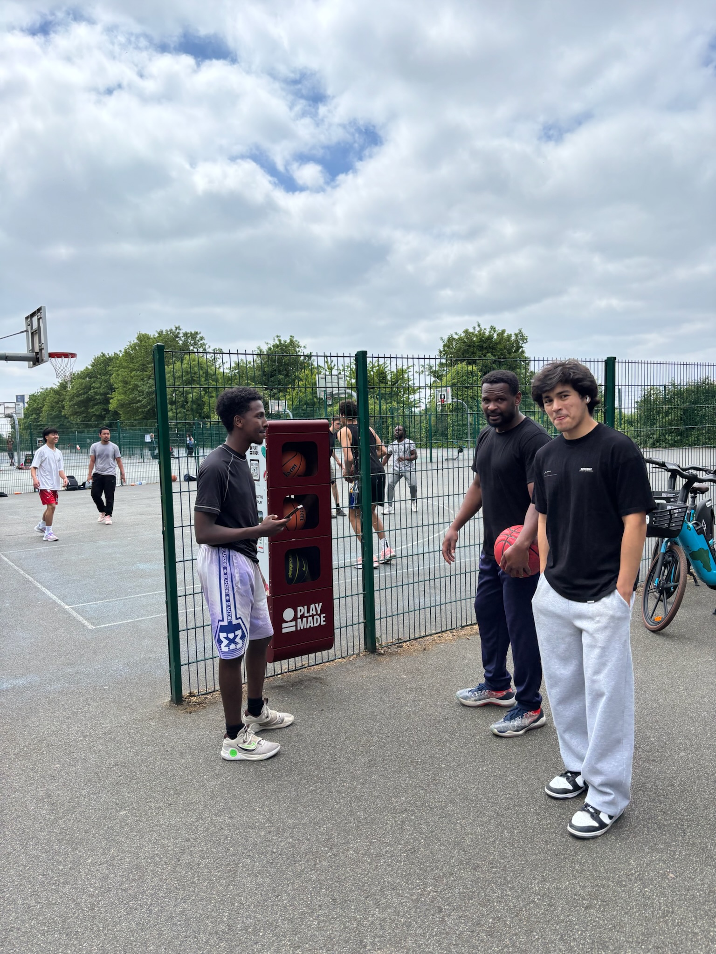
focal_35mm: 26
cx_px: 358
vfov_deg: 67.3
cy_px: 477
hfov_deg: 53.1
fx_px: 717
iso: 50
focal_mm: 5.96
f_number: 1.6
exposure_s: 1/5348
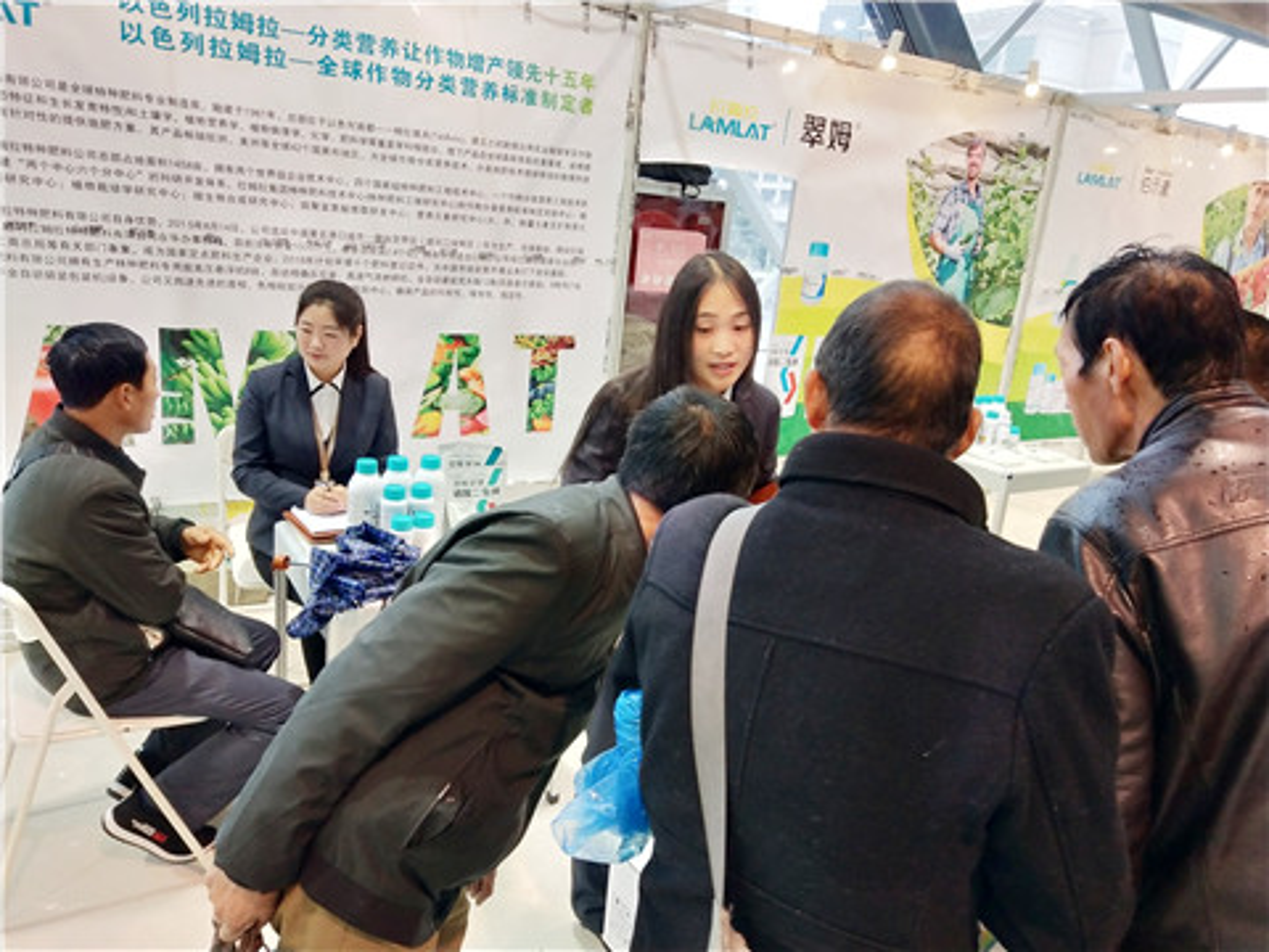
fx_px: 1100
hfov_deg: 60.0
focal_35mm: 30
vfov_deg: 46.8
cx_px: 634
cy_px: 476
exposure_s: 1/50
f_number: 1.8
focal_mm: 3.95
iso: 381
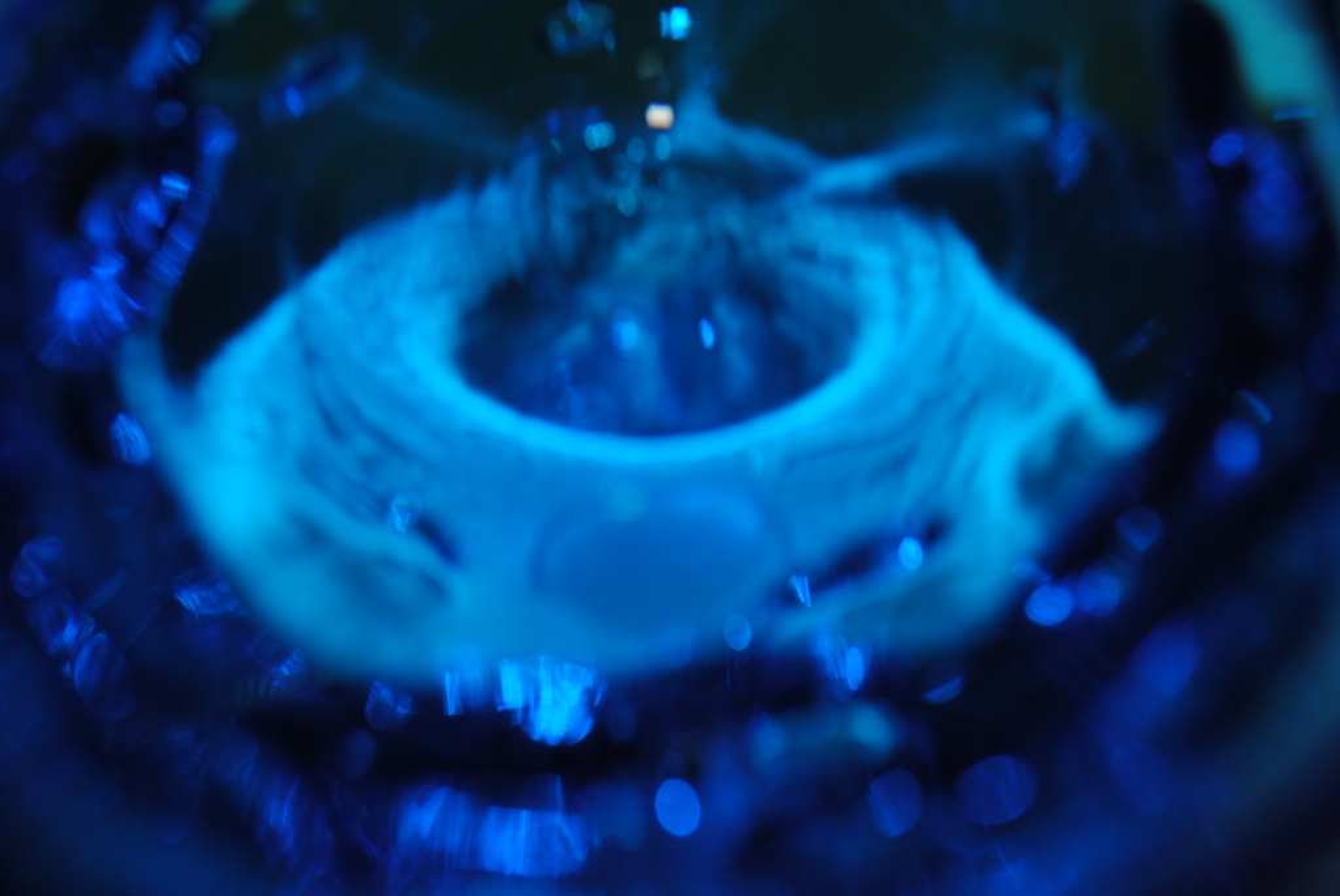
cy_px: 448
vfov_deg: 25.1
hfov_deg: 36.8
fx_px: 2012
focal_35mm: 54
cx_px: 670
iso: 160
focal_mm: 36
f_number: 5
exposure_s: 1/60
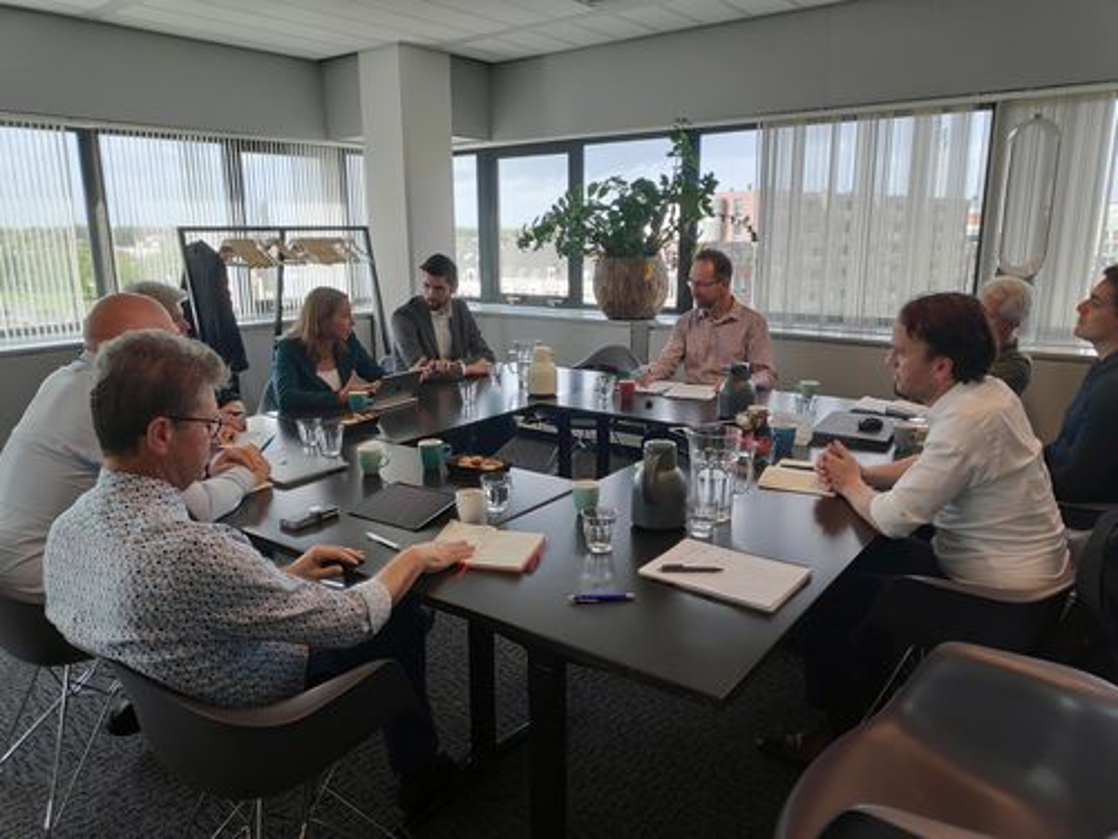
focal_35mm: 20
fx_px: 646
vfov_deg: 66.0
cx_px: 559
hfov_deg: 81.7
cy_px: 420
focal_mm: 3.94
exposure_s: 1/100
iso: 328
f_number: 1.9
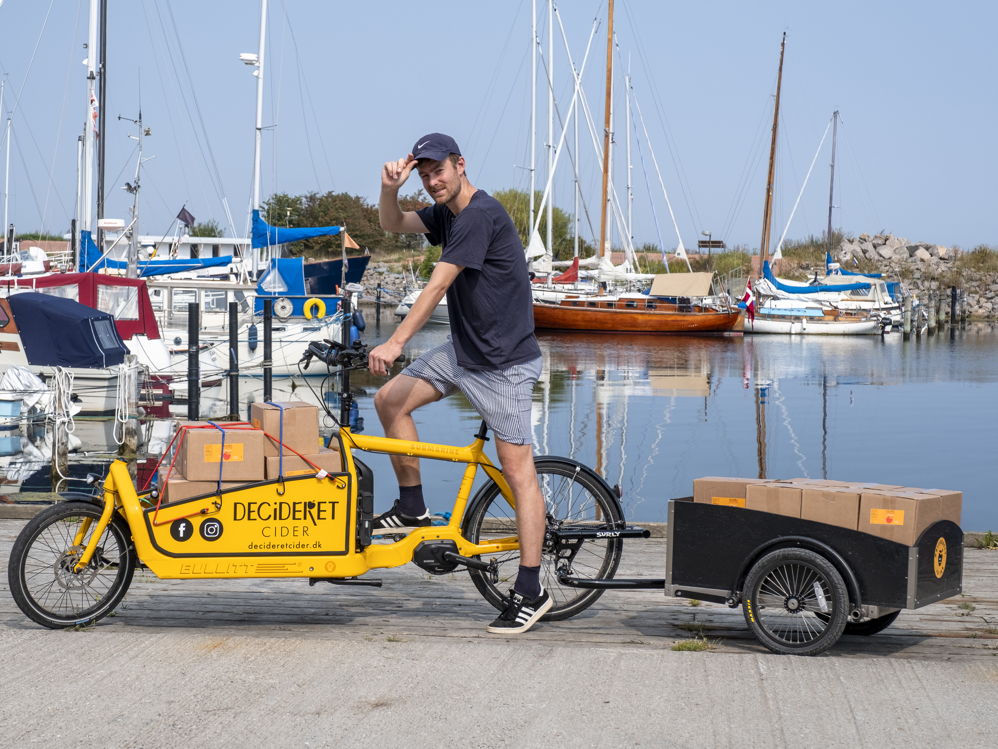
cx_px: 476
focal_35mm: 72
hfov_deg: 27.0
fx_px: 2076
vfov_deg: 20.4
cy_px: 378
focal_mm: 44.1
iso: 200
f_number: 7.1
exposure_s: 1/800
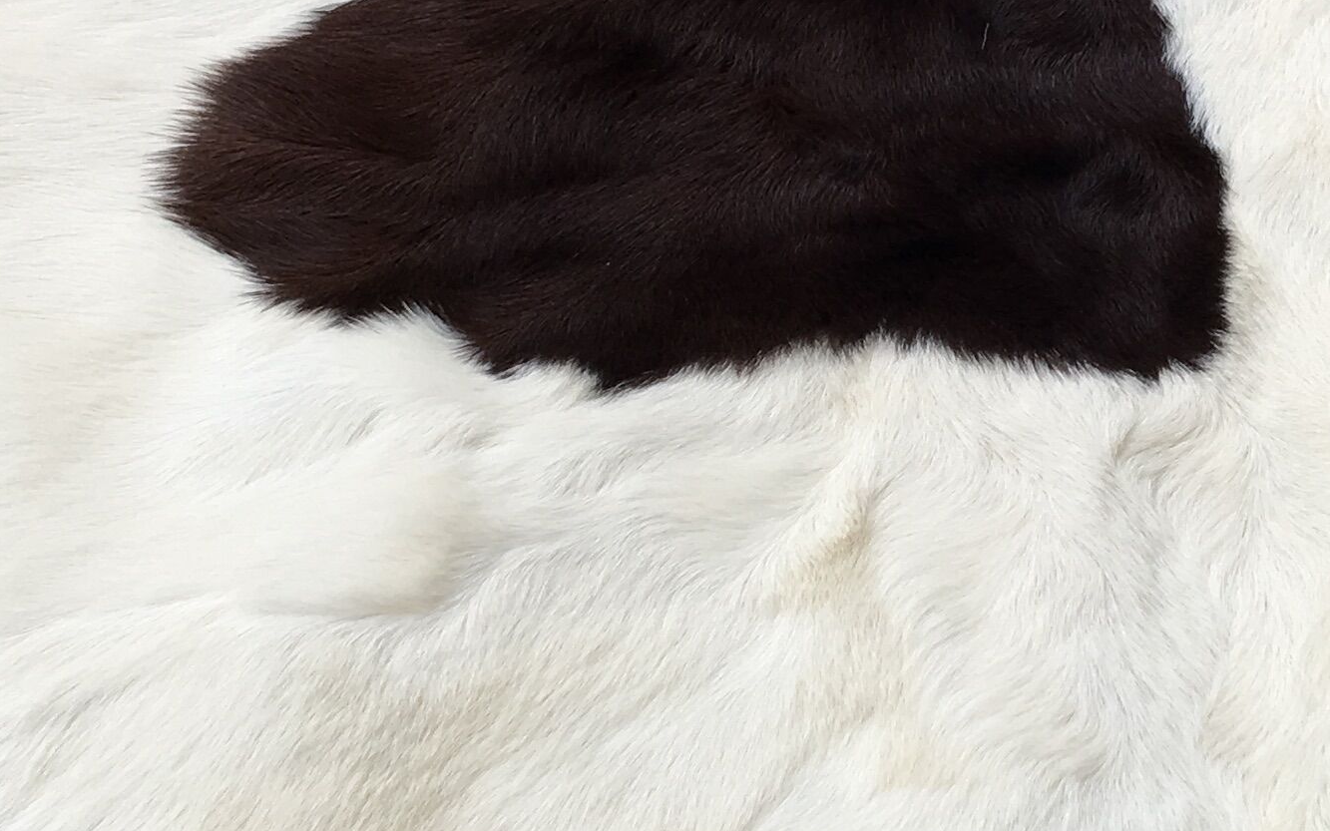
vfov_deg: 14.0
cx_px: 1067
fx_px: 3371
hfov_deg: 22.0
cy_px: 178
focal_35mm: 93
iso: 25
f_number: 2.2
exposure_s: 1/112
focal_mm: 4.15
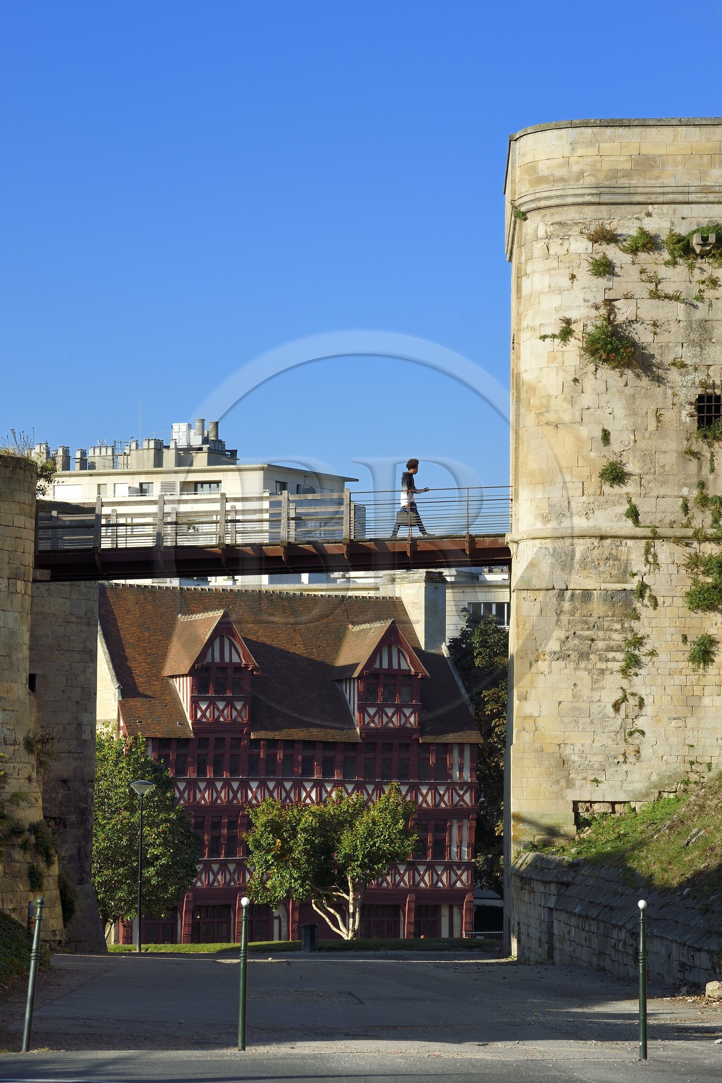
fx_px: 3610
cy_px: 542
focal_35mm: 120
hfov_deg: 11.4
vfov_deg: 17.1
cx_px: 361
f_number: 10
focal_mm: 120
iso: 200
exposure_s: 1/250
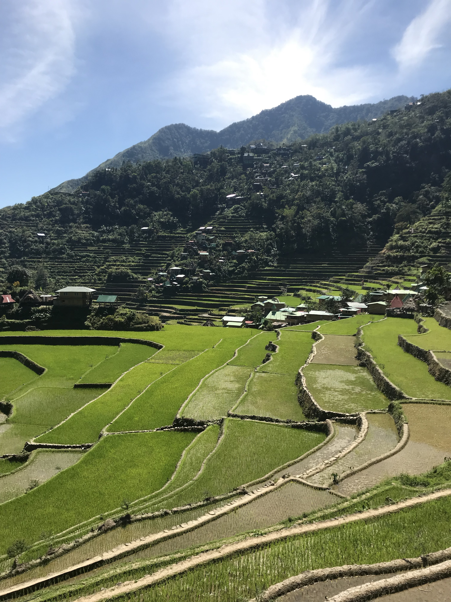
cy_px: 301
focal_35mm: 28
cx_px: 226
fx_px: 486
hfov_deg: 49.7
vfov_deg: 63.4
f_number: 1.8
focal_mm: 3.99
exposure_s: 1/2227
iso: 20
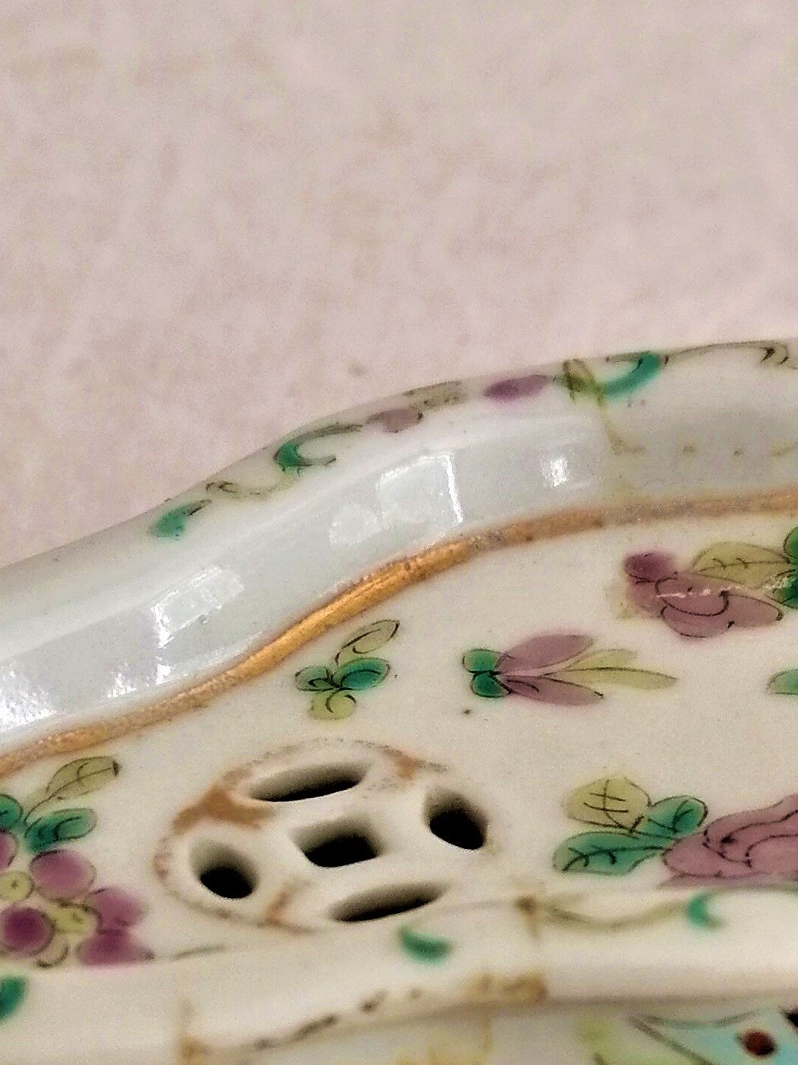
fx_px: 2583
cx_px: 685
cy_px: 1038
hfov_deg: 17.4
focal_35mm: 84
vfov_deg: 22.5
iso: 64
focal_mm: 5.4
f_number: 1.8
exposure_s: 1/33.3
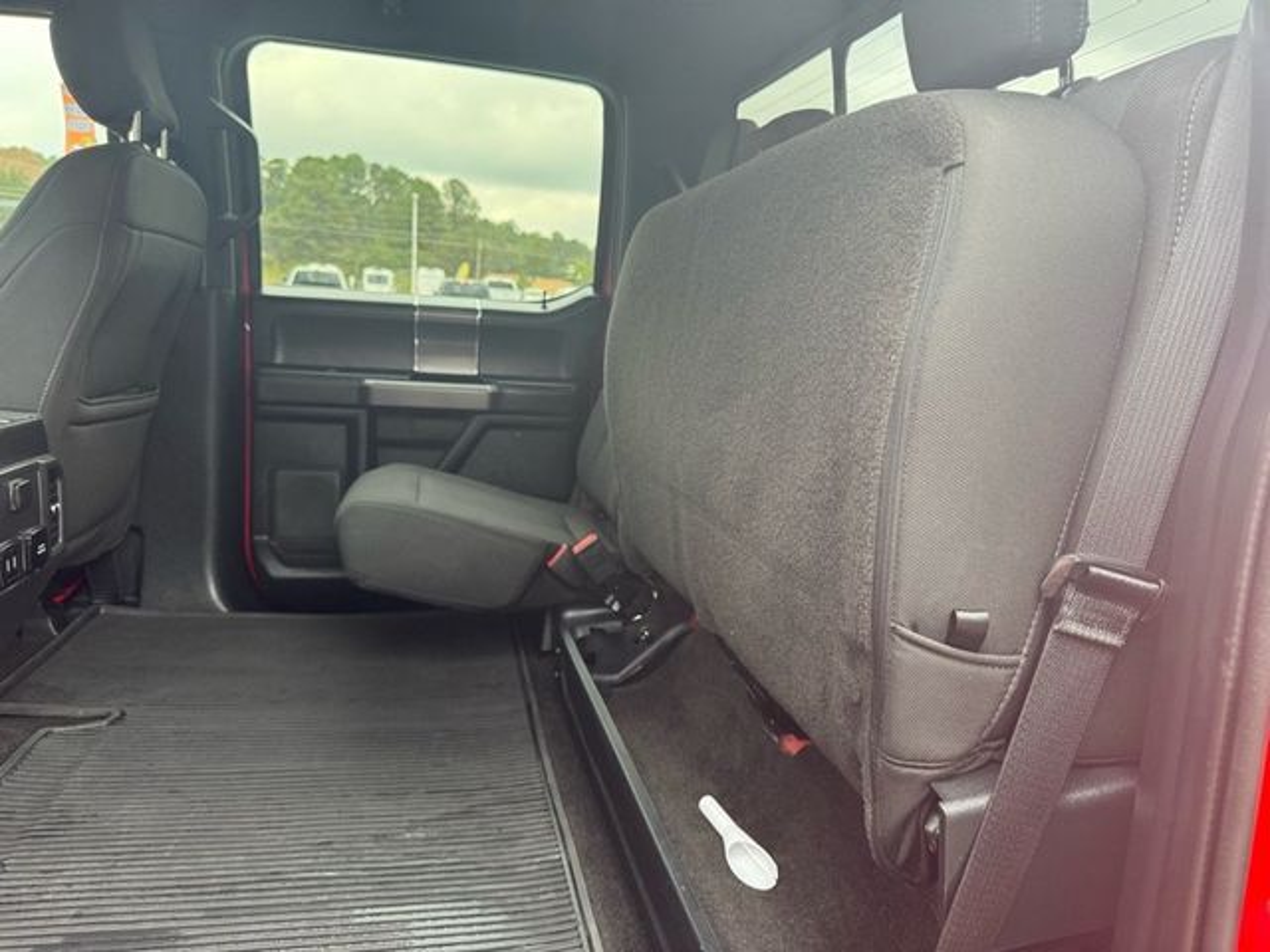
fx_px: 881
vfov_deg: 56.8
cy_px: 476
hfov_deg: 71.6
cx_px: 635
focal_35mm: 24
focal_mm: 6.76
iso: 200
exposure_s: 1/121
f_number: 1.78
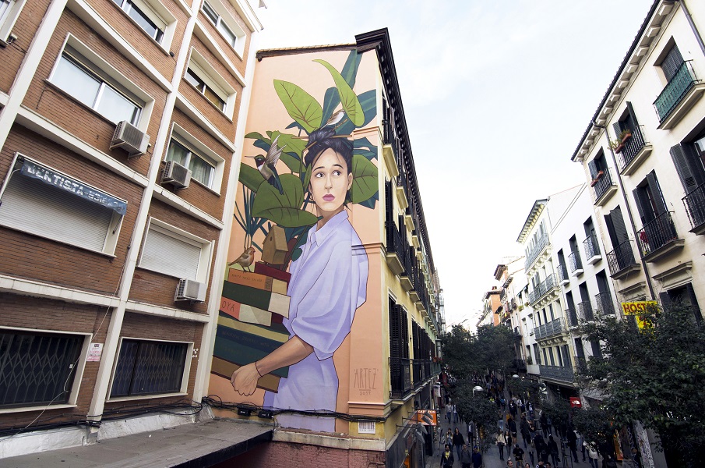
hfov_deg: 95.1
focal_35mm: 16
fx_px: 323
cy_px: 234
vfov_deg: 71.8
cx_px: 352
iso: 250
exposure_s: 1/200
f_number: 7.1
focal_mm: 11
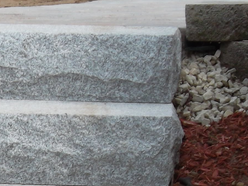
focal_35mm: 249
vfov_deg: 5.8
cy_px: 354
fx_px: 1784
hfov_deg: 7.8
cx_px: -87
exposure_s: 1/350
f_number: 5
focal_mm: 9.3
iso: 80
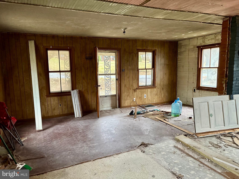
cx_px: 120
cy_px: 90
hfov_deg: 67.3
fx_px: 180
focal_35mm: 26
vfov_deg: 53.1
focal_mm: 5.96
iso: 400
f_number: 1.6
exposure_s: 1/60
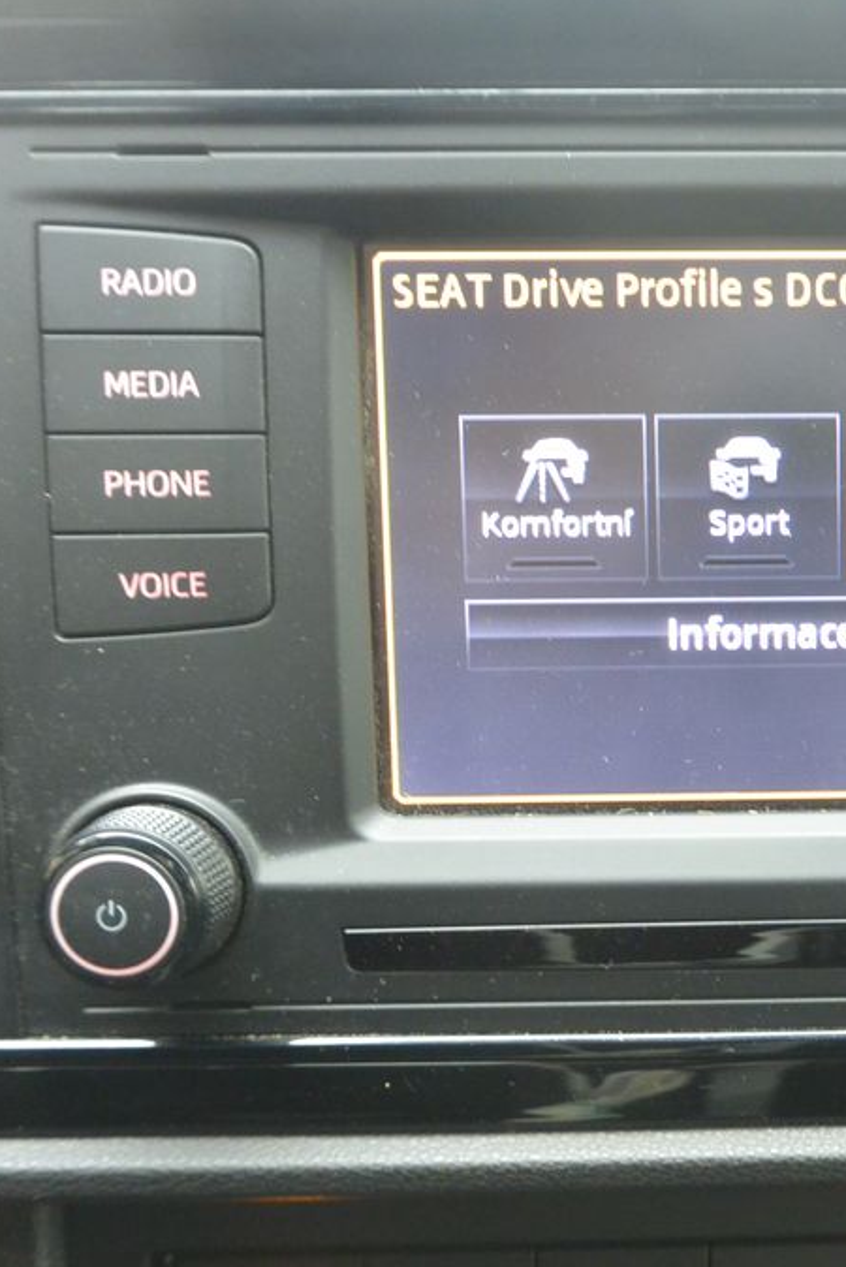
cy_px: 631
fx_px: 1444
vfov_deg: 47.4
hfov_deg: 30.5
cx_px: 831
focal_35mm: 41
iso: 1100
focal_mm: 10
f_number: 3.5
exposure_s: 1/30
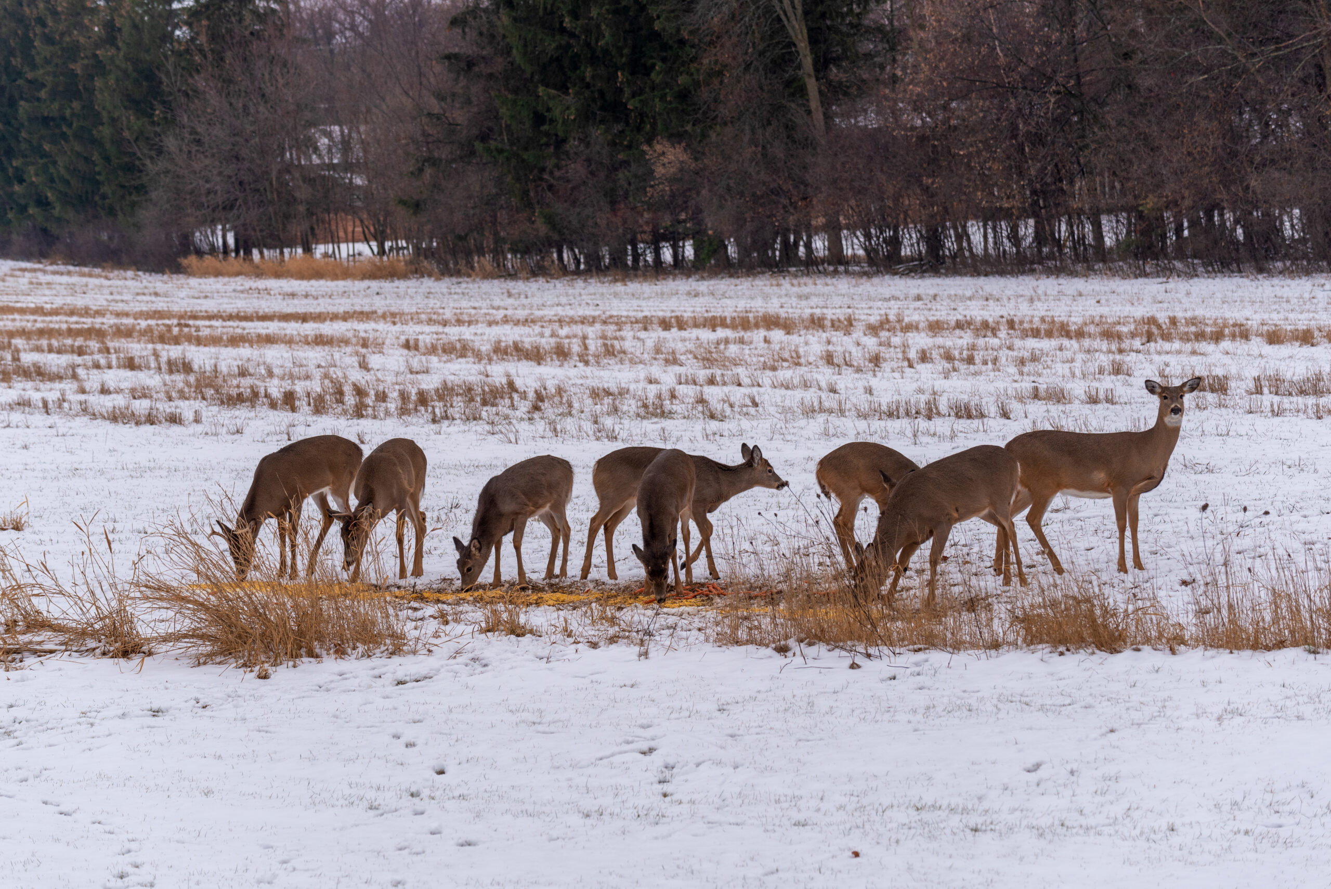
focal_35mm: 120
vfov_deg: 11.4
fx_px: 4438
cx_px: 666
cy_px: 444
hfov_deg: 17.1
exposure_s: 1/400
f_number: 6.3
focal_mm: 120
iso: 200
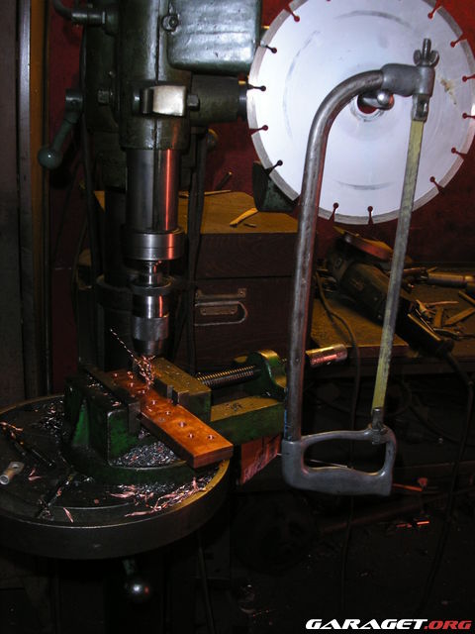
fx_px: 695
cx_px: 238
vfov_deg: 49.0
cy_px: 317
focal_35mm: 38
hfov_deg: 37.7
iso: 200
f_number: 2.8
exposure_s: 1/45
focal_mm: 7.8
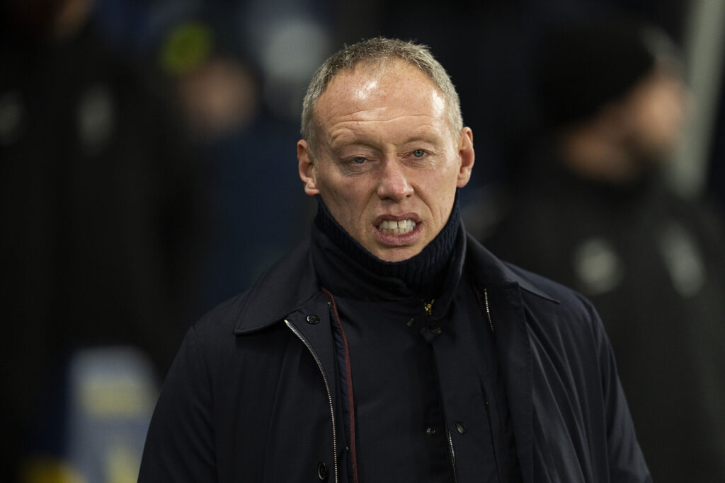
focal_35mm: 400
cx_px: 362
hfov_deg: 5.2
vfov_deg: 3.4
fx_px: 8056
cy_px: 242
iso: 2500
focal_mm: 400
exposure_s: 1/800
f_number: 2.8
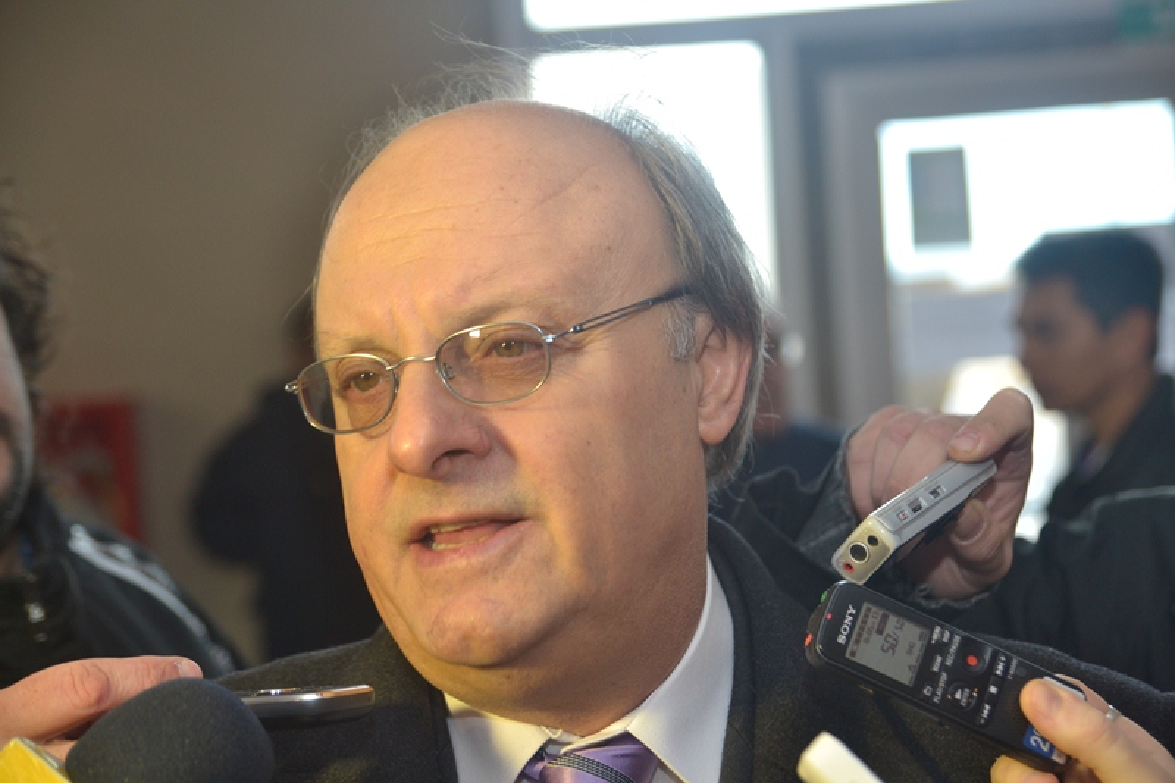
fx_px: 2251
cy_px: 392
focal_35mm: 69
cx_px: 588
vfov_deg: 19.7
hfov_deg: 29.2
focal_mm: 46
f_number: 4
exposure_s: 1/60
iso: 400
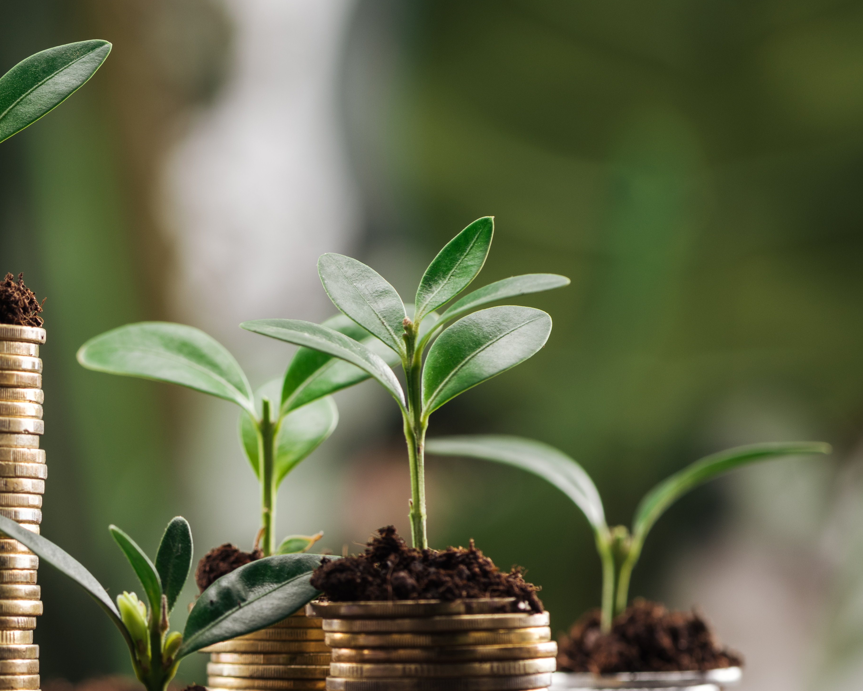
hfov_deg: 9.6
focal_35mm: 199
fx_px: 5083
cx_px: -2
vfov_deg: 7.8
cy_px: 442
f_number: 9
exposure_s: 1/160
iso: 160
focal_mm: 105
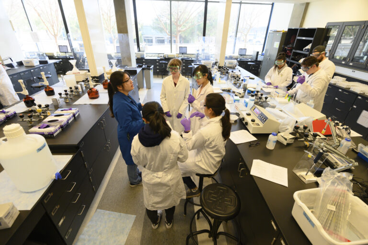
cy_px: 122
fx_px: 163
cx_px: 184
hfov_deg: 96.8
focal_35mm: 16
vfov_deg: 73.7
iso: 1600
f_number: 6.3
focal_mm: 16
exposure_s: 1/400
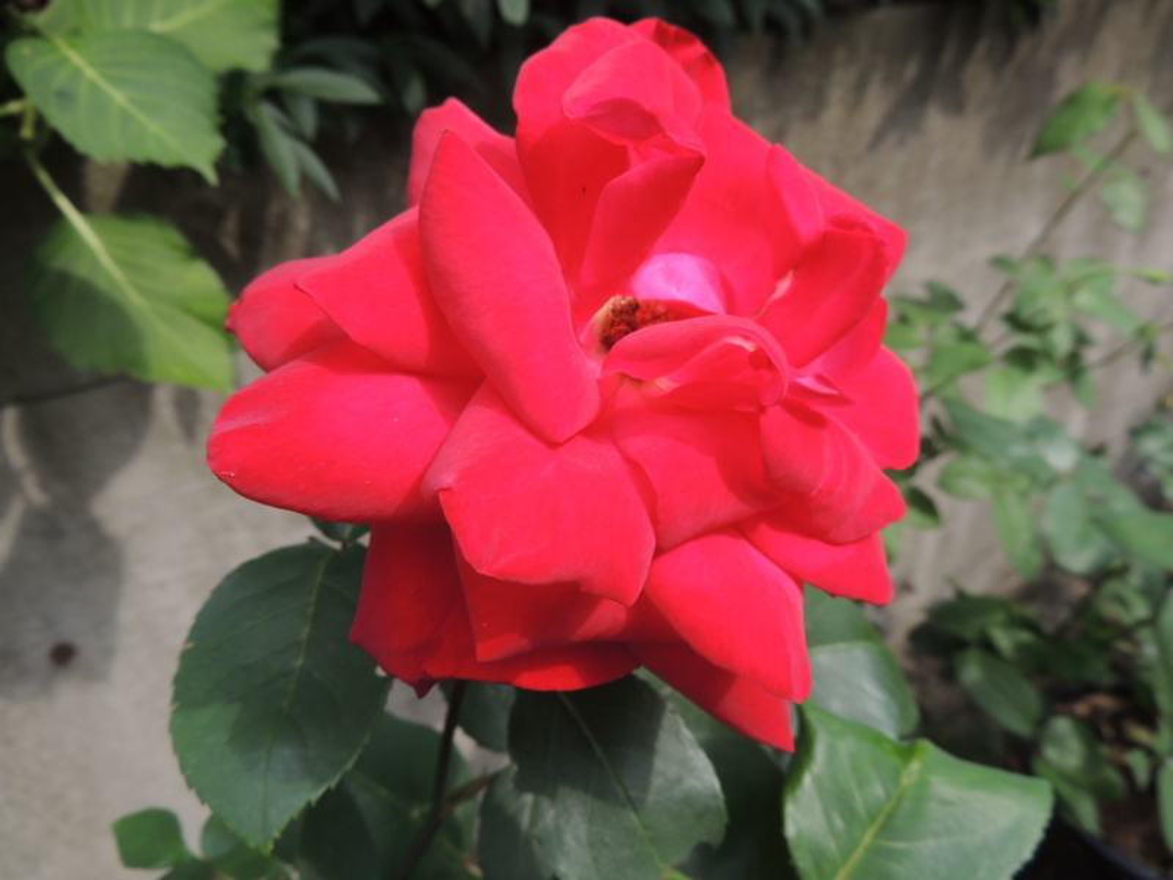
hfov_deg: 71.6
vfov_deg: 56.8
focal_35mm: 24
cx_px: 586
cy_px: 440
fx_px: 813
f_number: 3
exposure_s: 1/400
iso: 100
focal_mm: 4.3
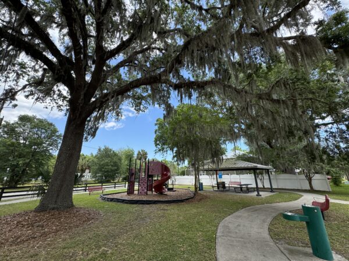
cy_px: 130
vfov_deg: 85.7
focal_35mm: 14
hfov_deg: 102.1
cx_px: 174
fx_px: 141
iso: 40
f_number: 2.2
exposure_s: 1/625
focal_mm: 2.22
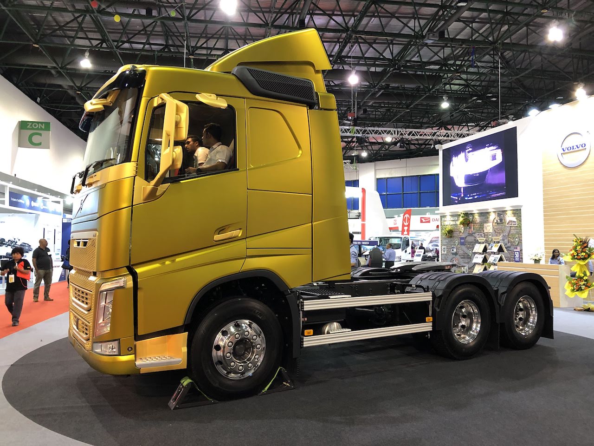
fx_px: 480
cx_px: 297
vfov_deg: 49.7
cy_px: 223
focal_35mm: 28
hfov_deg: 63.4
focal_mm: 4
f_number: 1.8
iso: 80
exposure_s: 1/17
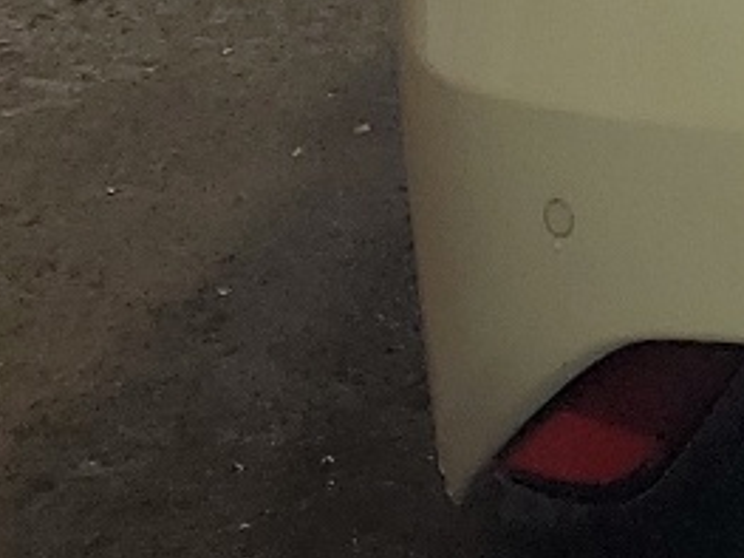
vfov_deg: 8.9
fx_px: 3394
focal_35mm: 158
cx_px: 1992
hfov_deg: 10.2
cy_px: -484
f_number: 1.5
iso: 50
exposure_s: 1/152
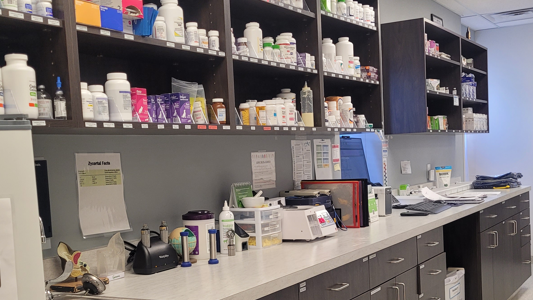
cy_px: 202
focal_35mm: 48
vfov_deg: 24.8
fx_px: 678
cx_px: 266
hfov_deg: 42.9
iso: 200
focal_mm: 5.4
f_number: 1.8
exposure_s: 1/120
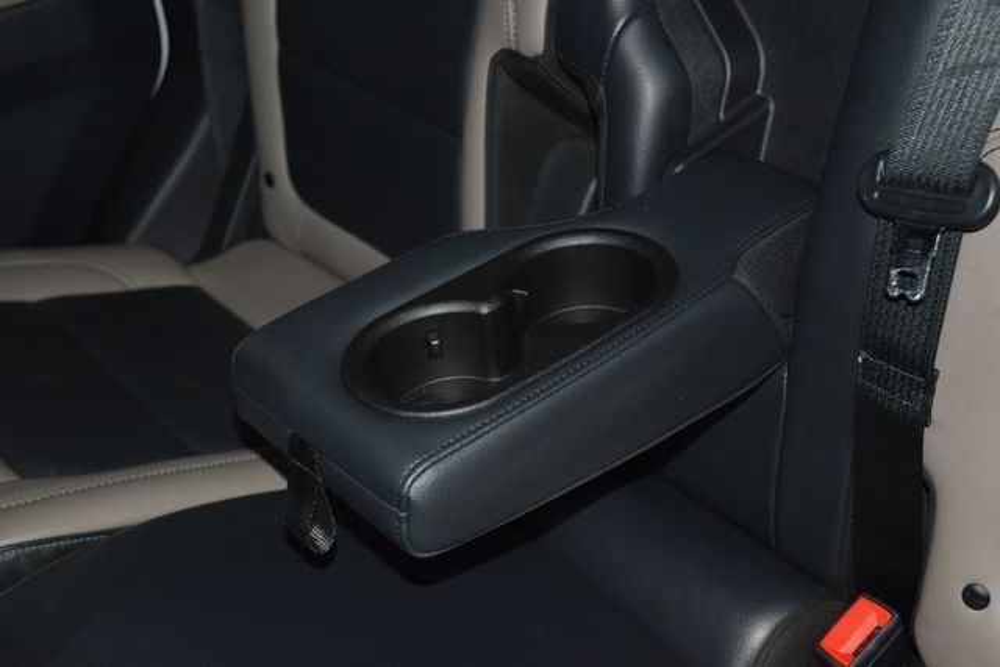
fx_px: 1459
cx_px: 500
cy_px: 334
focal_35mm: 52
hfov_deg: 37.8
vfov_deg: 25.8
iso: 2000
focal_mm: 35
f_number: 4.2
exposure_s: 1/125
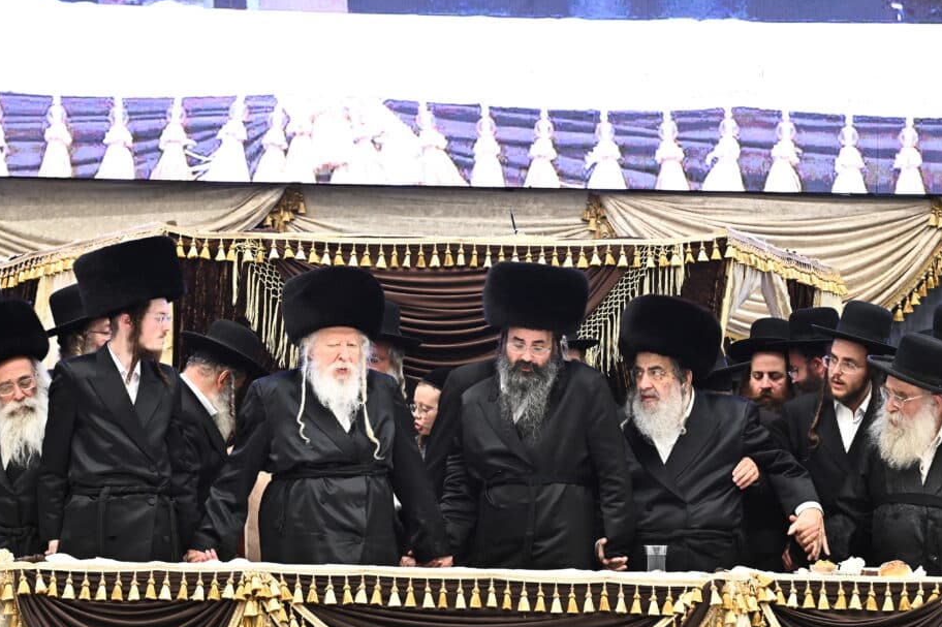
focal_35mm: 137
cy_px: 343
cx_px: 484
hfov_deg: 15.0
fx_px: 3583
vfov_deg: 10.0
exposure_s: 1/125
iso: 2000
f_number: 7.1
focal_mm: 122
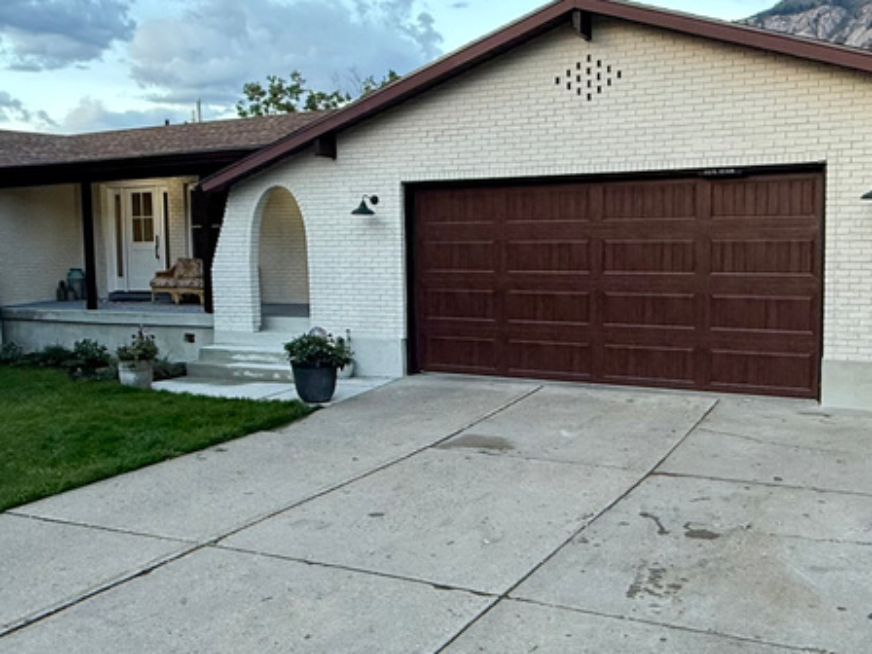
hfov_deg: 56.8
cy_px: 304
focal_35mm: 32
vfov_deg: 44.1
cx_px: 440
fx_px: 806
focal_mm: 2.22
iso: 80
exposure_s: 1/99
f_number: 2.2
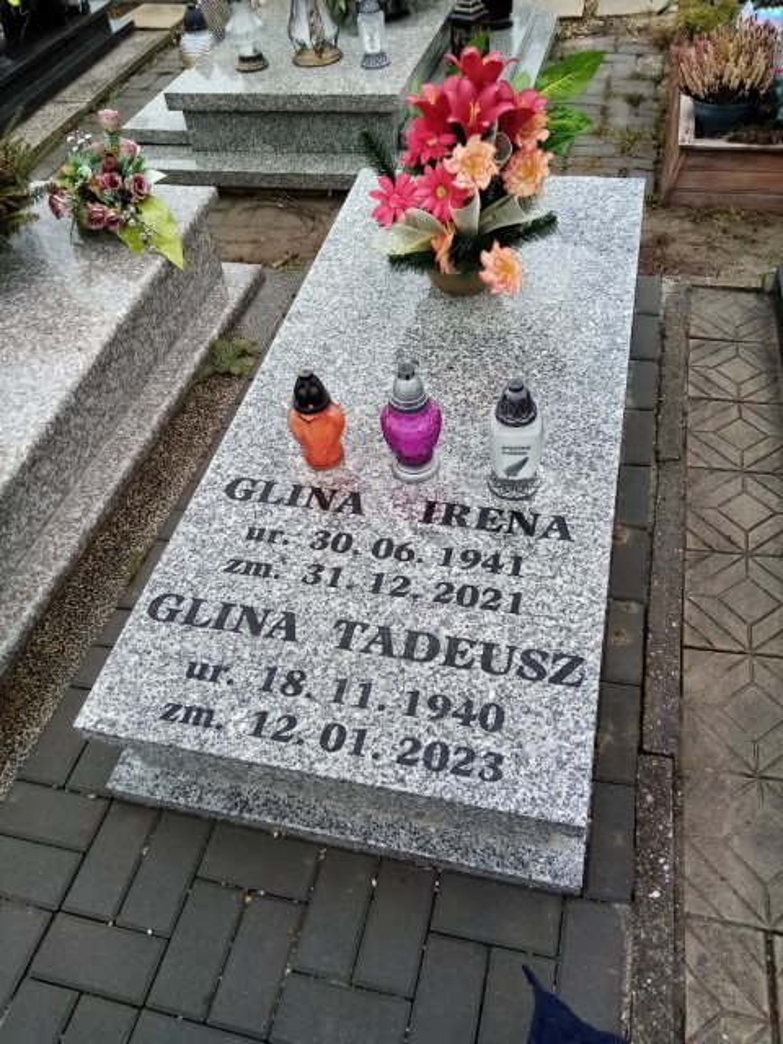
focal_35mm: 26
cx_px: 392
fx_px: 784
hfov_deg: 53.1
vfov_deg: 67.3
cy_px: 522
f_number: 1.8
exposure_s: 1/100
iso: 121
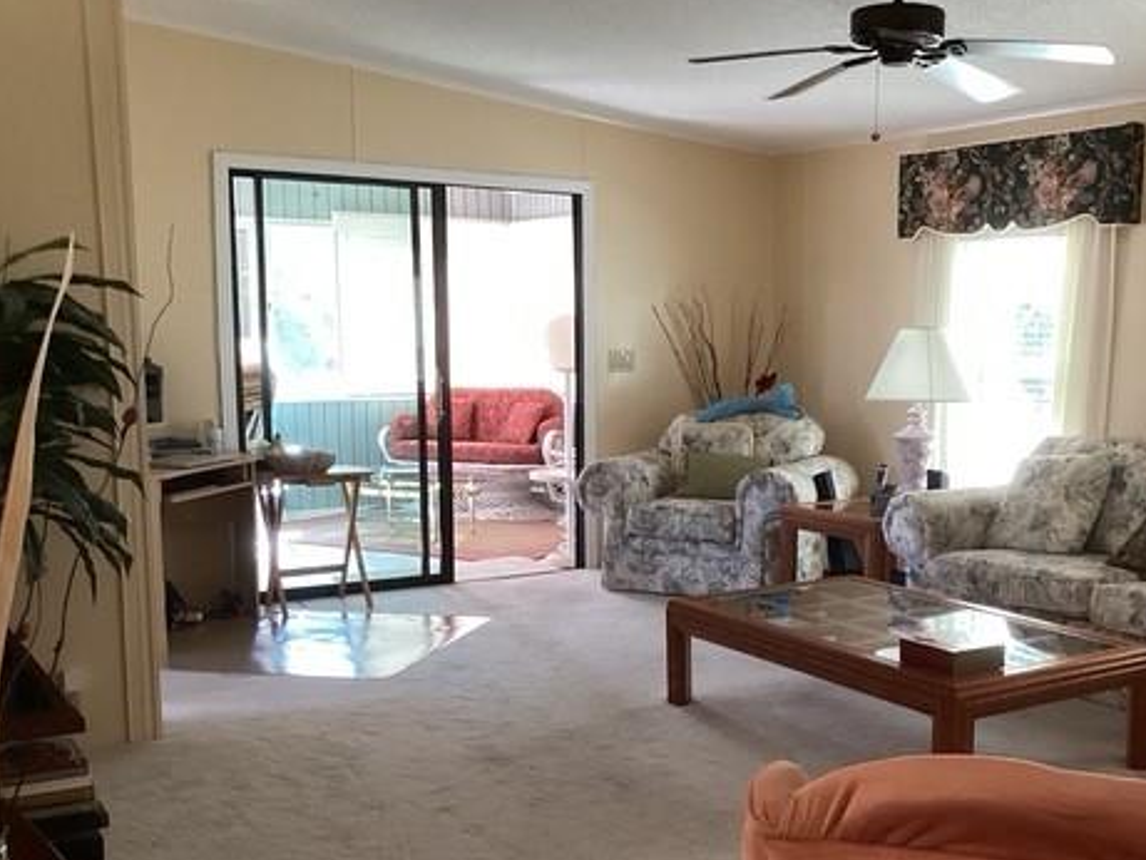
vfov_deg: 33.4
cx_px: 748
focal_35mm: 43
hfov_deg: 43.3
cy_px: 542
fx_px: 1424
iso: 200
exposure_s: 1/60
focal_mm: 3.3
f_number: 2.4
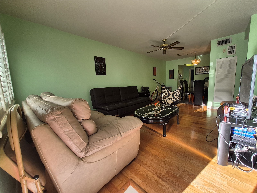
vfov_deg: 89.9
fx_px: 97
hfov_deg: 106.2
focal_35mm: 13
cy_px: 96
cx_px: 128
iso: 50
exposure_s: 1/140
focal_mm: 1.74
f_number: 2.2
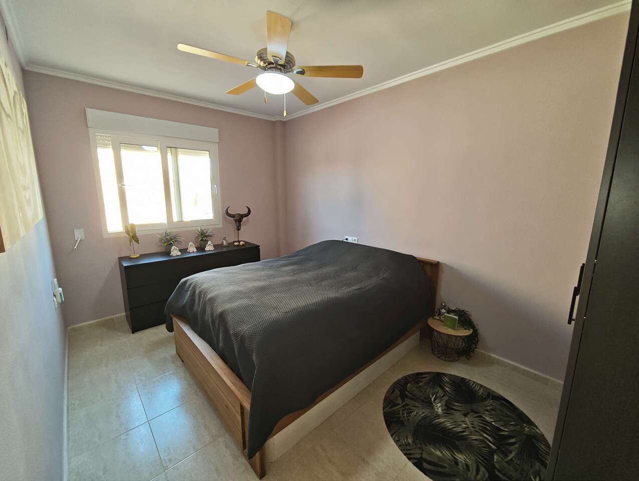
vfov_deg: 85.8
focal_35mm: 14
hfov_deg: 102.0
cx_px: 320
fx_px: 259
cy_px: 240
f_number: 2.2
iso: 250
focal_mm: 2.16
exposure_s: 1/49.9
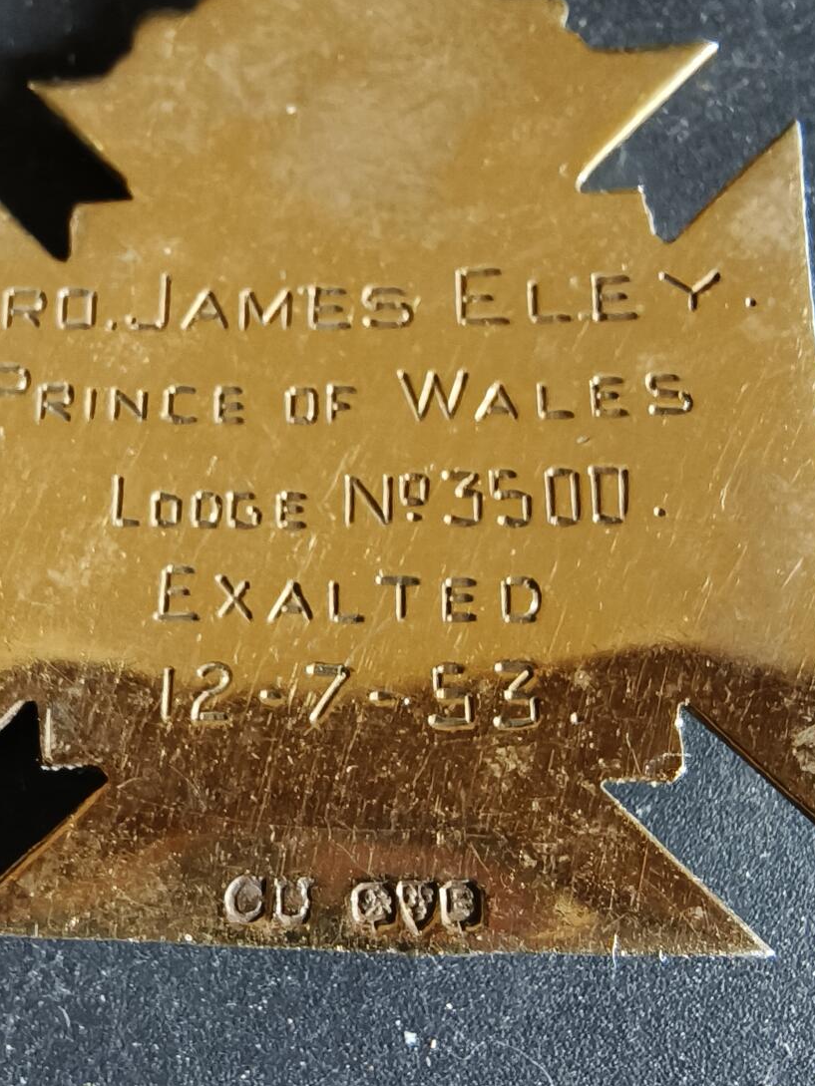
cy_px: 781
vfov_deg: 47.6
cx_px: 433
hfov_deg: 37.7
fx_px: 1193
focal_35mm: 38
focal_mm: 2.32
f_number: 2
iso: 3200
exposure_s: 1/20
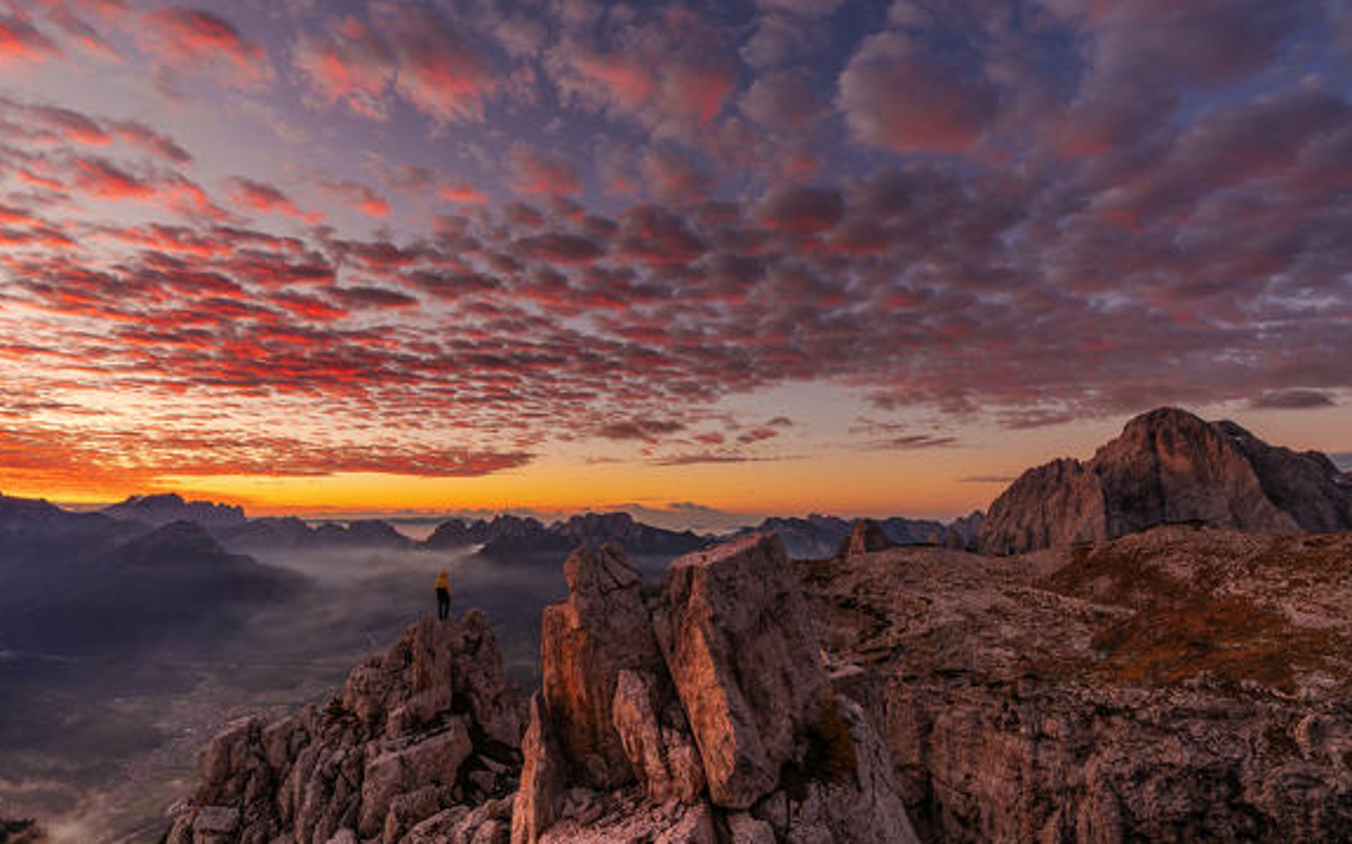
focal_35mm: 17
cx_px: 650
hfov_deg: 94.3
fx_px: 626
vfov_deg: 67.9
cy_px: 404
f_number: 10
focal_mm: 16
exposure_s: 1/8
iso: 100
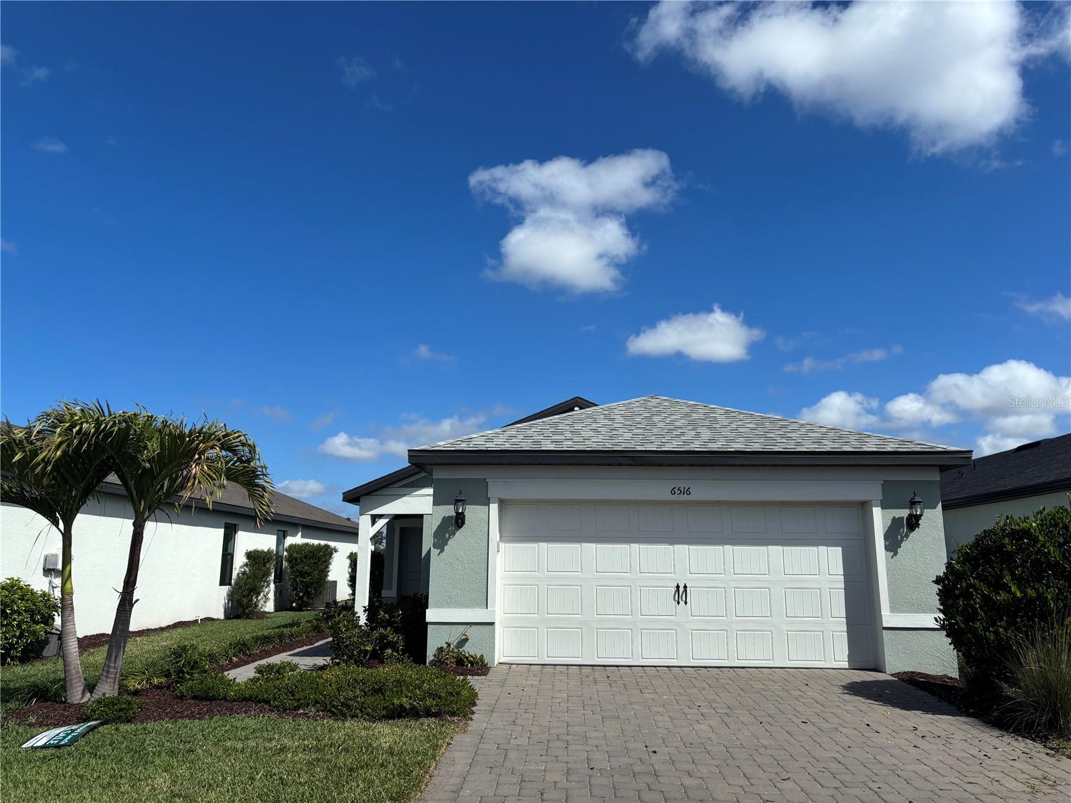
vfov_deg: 53.1
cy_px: 402
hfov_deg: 67.3
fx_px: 804
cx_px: 536
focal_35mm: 26
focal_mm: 5.96
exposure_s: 1/5076
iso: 50
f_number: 1.6
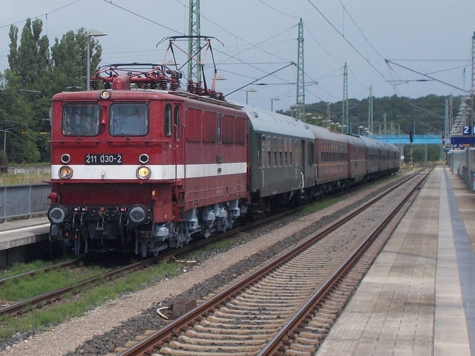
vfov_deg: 28.5
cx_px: 210
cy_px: 161
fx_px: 700
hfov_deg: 37.4
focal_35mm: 51
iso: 80
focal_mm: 7.9
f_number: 10.6
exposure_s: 1/125
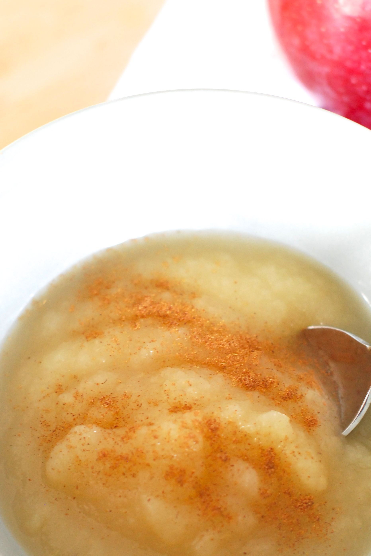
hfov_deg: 13.2
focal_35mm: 104
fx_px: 1608
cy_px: 336
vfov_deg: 19.6
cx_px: 207
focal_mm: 50
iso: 720
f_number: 2.8
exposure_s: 1/30
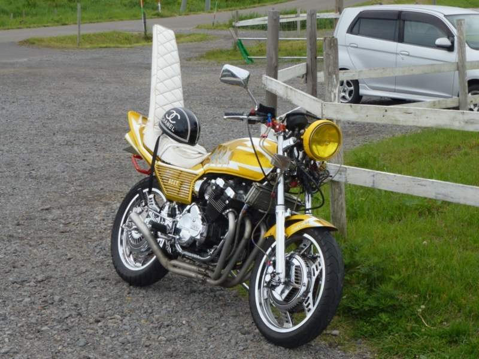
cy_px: 180
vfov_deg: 19.6
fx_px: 1038
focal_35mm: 75
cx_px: 240
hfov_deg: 26.0
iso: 100
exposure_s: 1/320
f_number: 4.7
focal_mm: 12.7
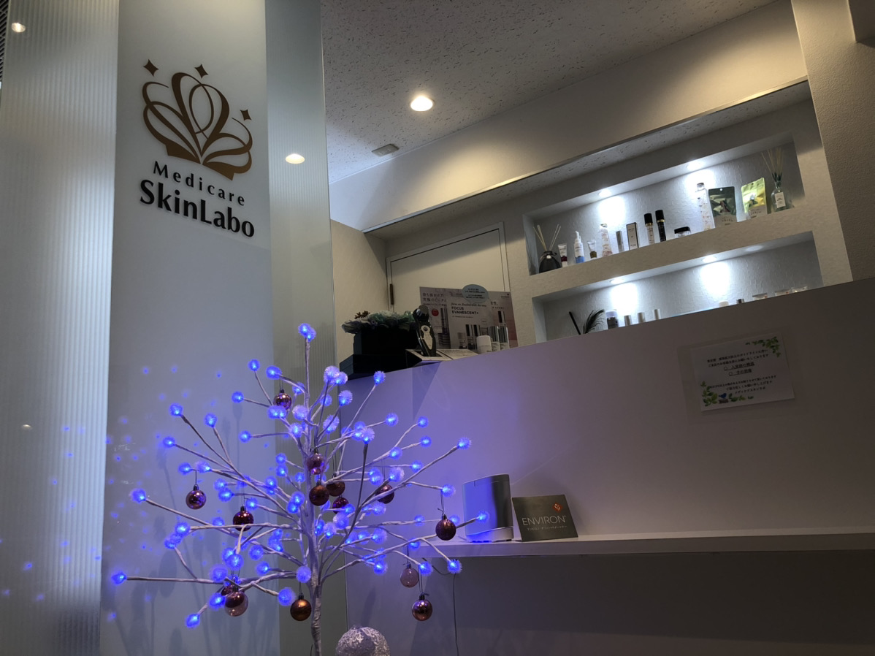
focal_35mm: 28
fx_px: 708
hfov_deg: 63.5
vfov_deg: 49.7
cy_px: 328
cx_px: 438
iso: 40
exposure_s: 1/100
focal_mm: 4
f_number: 1.8
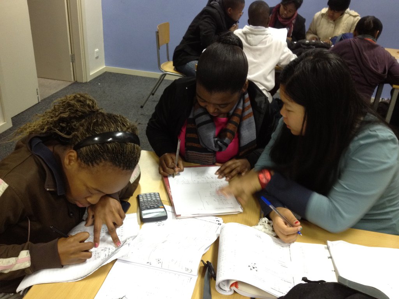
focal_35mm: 35
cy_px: 150
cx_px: 200
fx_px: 403
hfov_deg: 52.6
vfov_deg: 40.7
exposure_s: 1/20
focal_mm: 4.28
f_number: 2.4
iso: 200
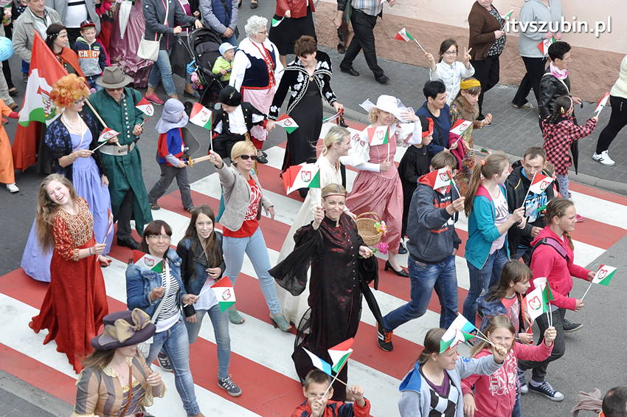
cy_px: 208
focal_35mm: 68
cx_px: 314
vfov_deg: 20.1
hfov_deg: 29.9
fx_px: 1174
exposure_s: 1/400
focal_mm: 45
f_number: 10
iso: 1250
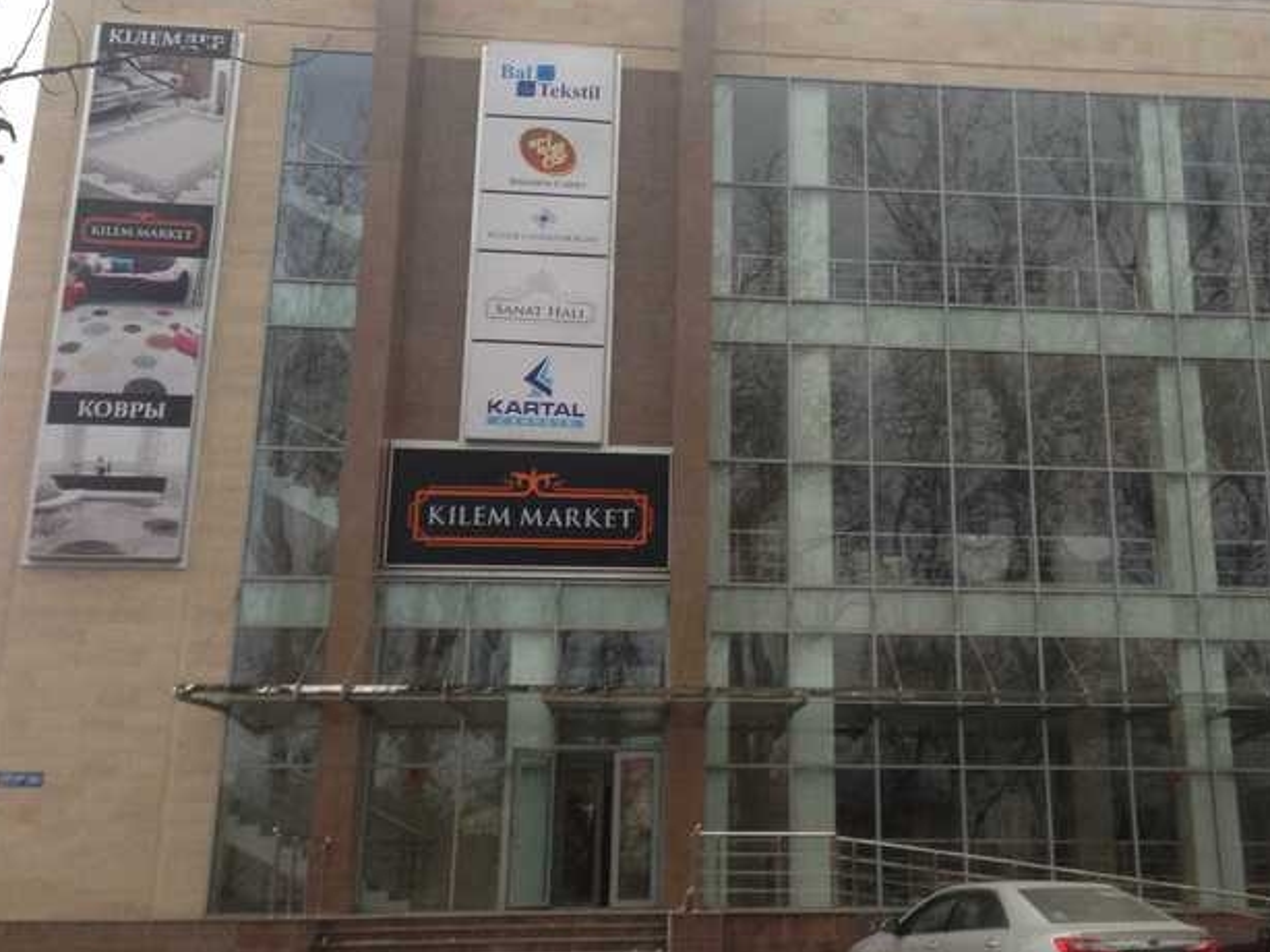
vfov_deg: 33.6
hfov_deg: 43.5
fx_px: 1577
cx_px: 803
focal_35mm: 43
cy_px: 464
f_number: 2.4
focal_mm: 4.13
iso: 125
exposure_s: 1/20
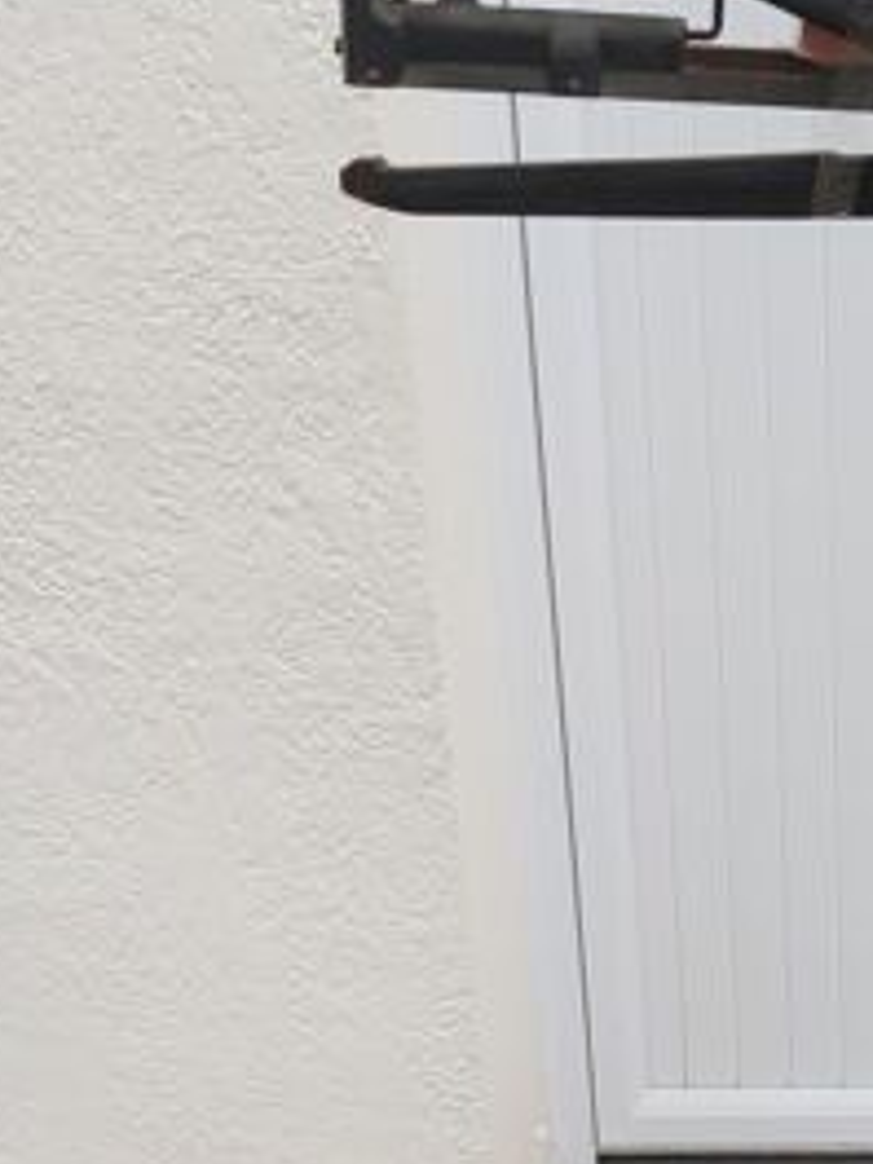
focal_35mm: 63
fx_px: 2118
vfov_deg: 29.7
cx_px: 741
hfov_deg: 22.8
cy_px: 1001
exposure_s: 1/488
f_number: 1.7
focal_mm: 3.92
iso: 64
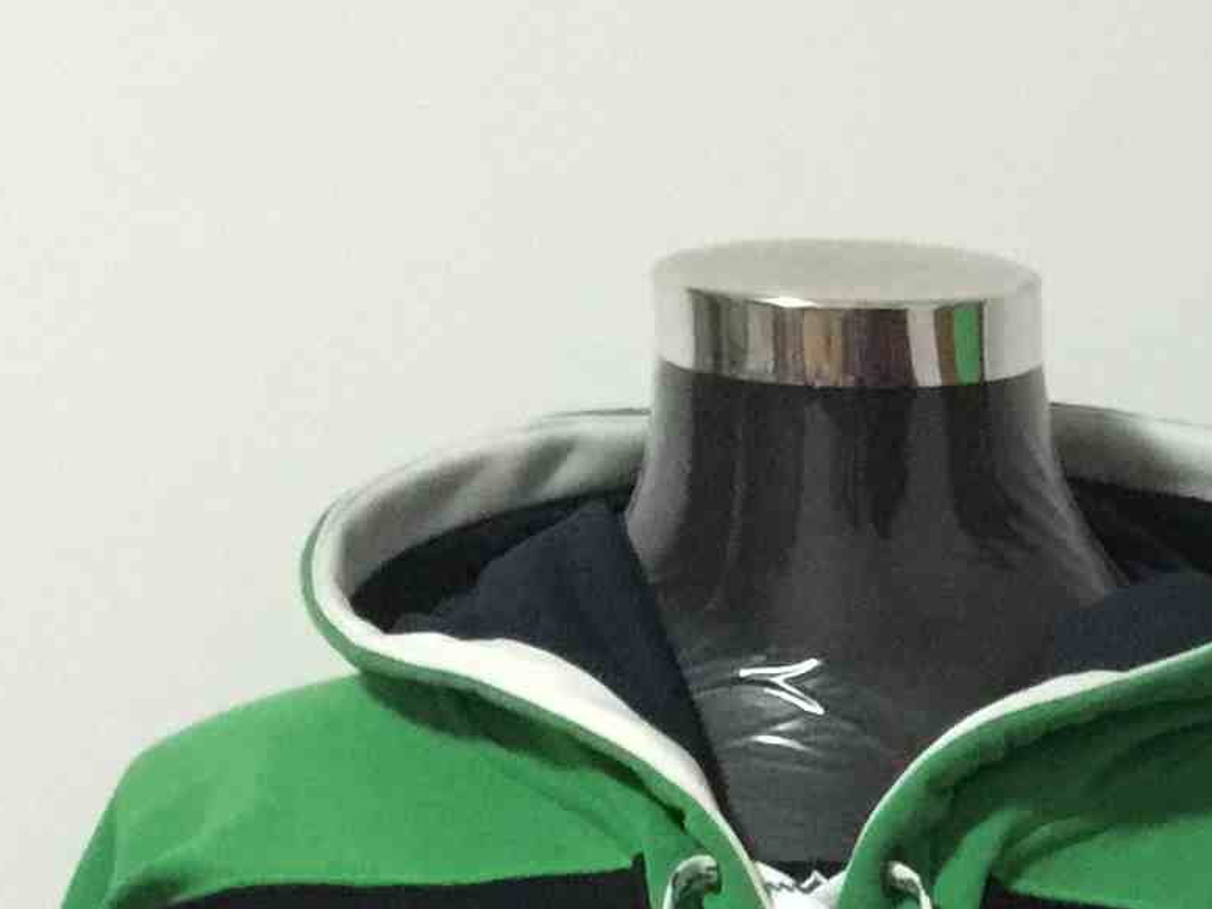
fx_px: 4272
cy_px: 1473
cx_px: 1829
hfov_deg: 15.0
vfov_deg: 11.5
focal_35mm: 122
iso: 200
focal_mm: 4.15
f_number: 2.2
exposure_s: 1/8
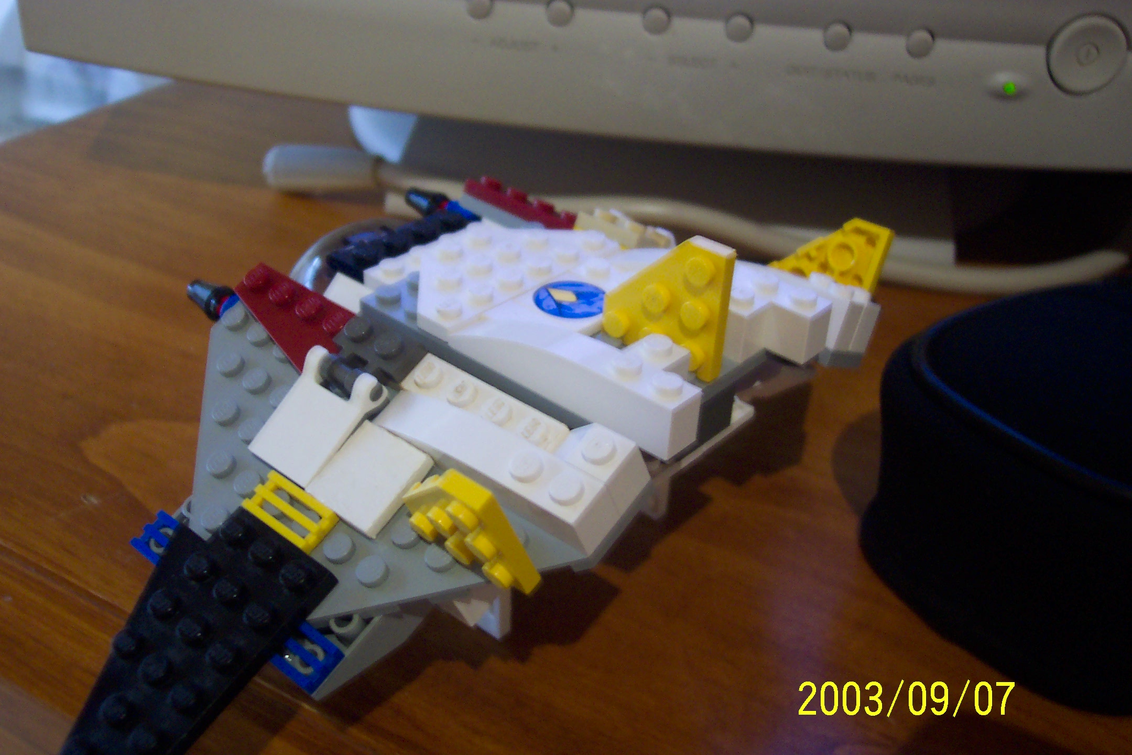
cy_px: 378
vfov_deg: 35.1
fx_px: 1195
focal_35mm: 38
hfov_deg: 50.7
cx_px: 566
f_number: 2.8
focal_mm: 8
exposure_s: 1/8
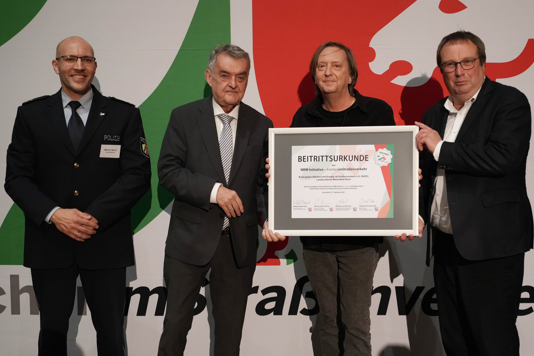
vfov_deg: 29.2
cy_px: 178
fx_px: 682
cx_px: 267
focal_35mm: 46
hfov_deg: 42.7
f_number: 2.8
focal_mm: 46
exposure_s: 1/200
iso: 4000
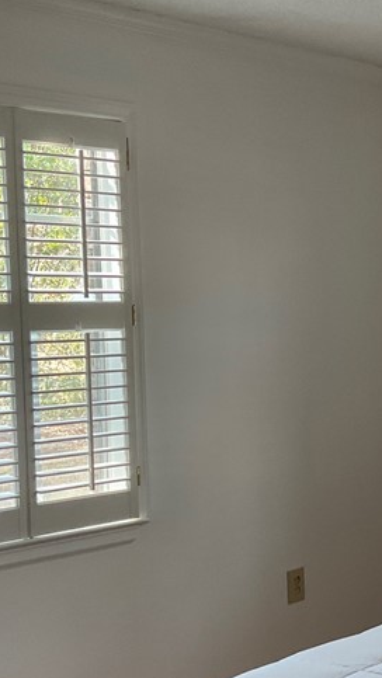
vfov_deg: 31.2
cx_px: 468
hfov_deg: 17.1
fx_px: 1205
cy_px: 441
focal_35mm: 67
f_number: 1.8
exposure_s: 1/60
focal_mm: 3
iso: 50
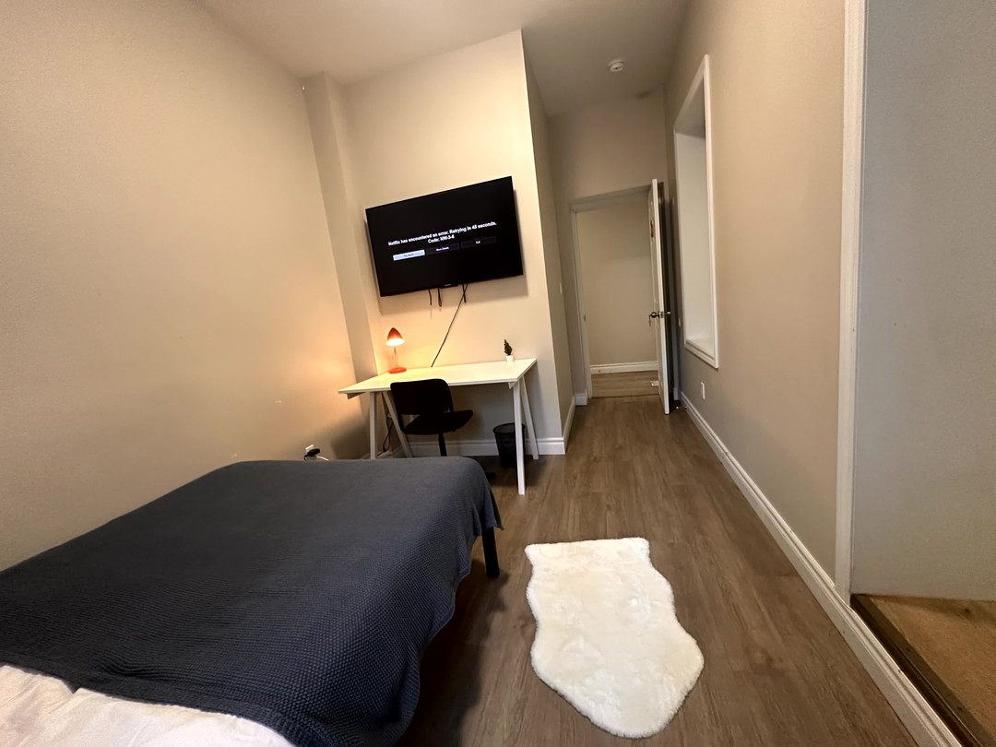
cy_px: 374
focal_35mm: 14
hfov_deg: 102.1
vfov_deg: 85.7
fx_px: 403
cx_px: 498
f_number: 2.2
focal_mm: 2.22
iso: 640
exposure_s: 1/60
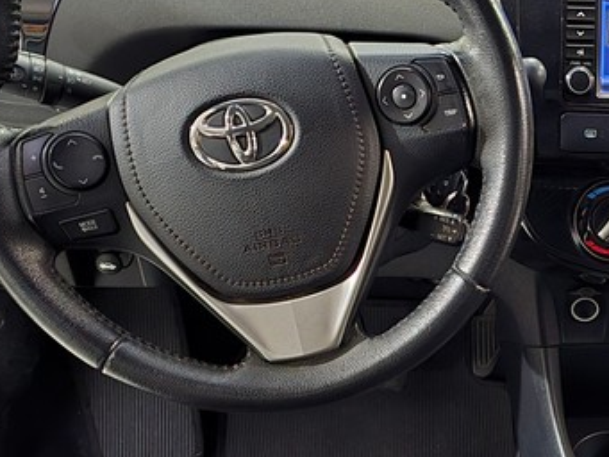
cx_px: 602
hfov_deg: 26.7
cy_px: 386
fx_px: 1214
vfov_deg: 21.0
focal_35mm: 69
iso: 2500
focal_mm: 6.3
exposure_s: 1/17
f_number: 1.7
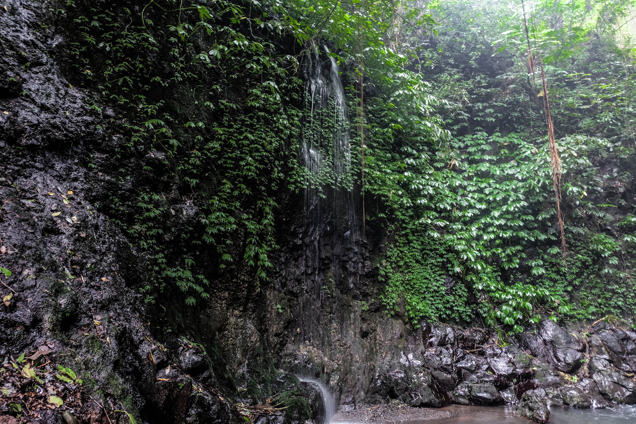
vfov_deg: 53.1
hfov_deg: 73.7
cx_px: 318
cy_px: 212
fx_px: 424
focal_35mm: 24
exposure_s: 1/15
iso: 400
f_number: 3.5
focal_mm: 16
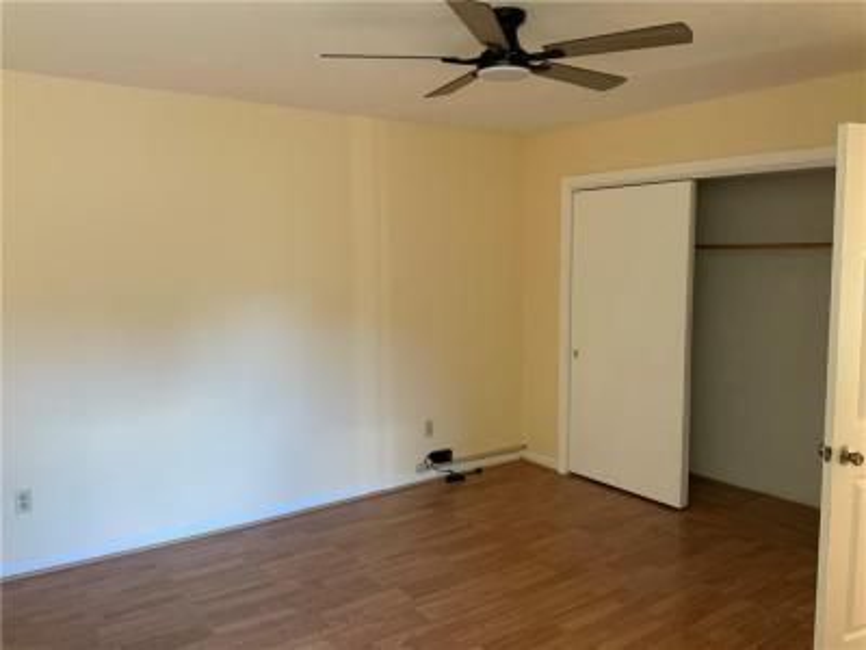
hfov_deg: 61.7
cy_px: 325
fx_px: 726
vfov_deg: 48.2
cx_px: 433
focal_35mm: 29
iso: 100
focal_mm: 3
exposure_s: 1/60
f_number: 1.8
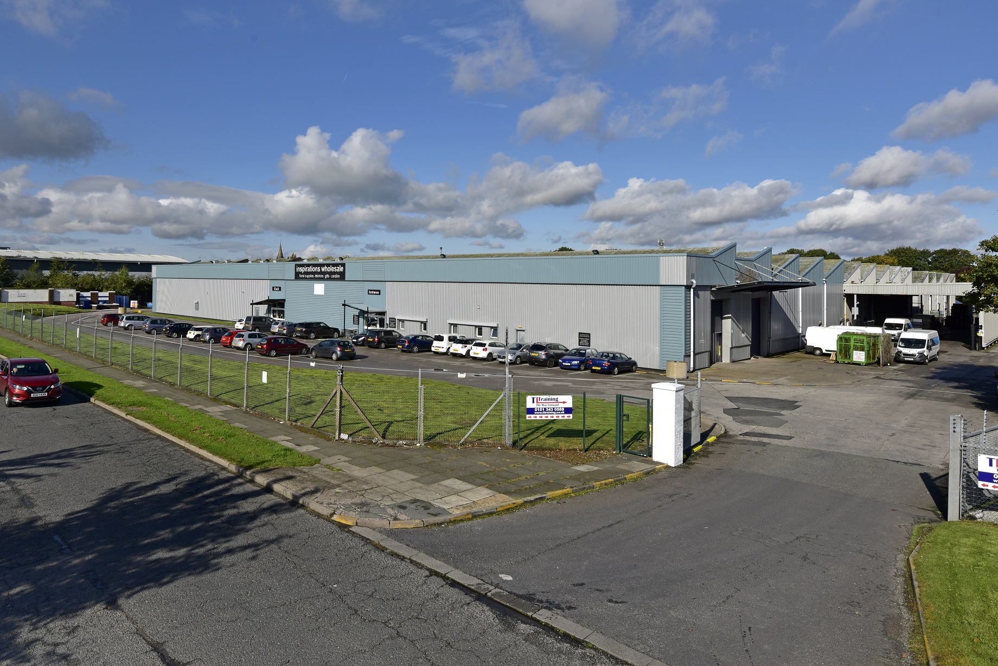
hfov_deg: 86.9
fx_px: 527
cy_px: 333
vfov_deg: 64.6
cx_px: 499
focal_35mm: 19
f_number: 11
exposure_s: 1/200
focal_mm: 19
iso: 160
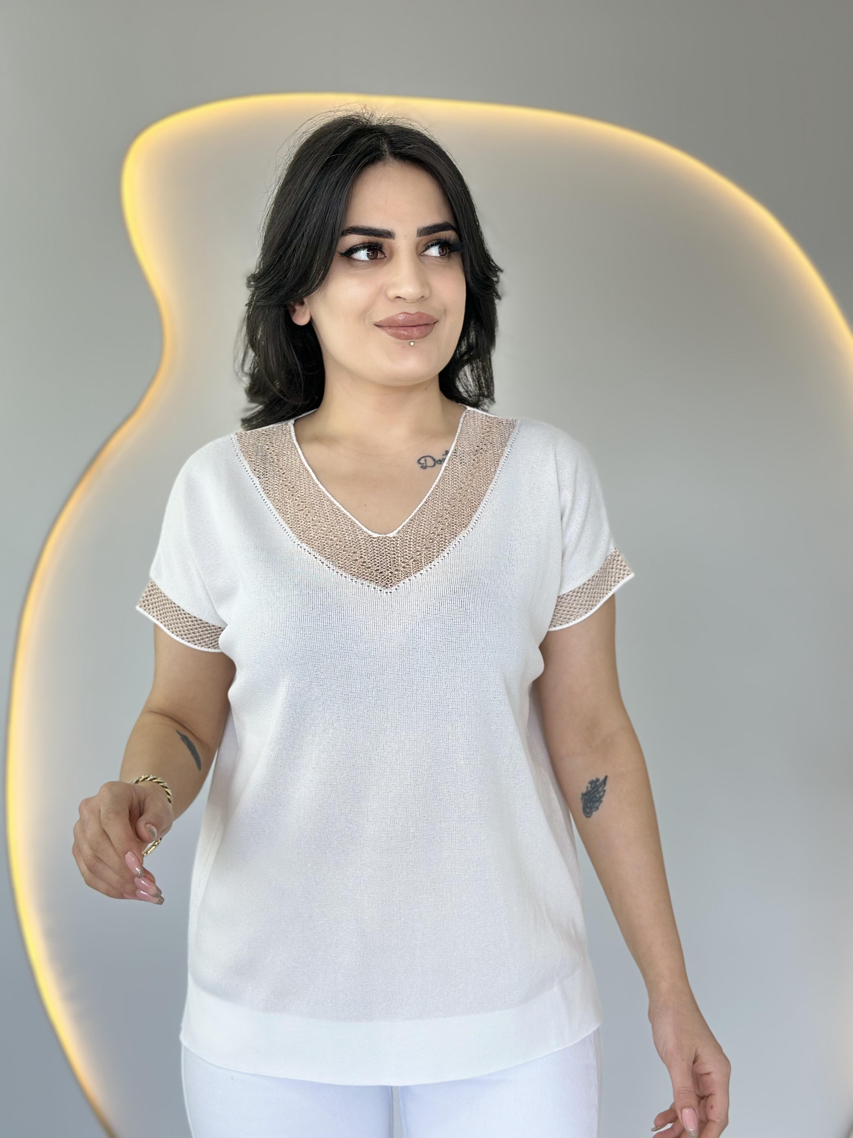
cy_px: 569
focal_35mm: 48
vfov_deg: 39.7
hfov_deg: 30.3
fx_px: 1577
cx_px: 426
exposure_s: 1/100
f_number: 1.78
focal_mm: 6.86
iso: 64
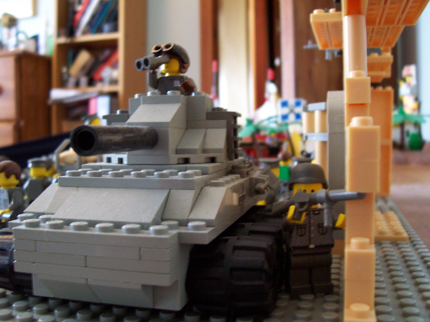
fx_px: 460
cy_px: 161
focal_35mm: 37
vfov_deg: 38.7
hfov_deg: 50.1
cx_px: 215
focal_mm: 5.6
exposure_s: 1/8
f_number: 2.8
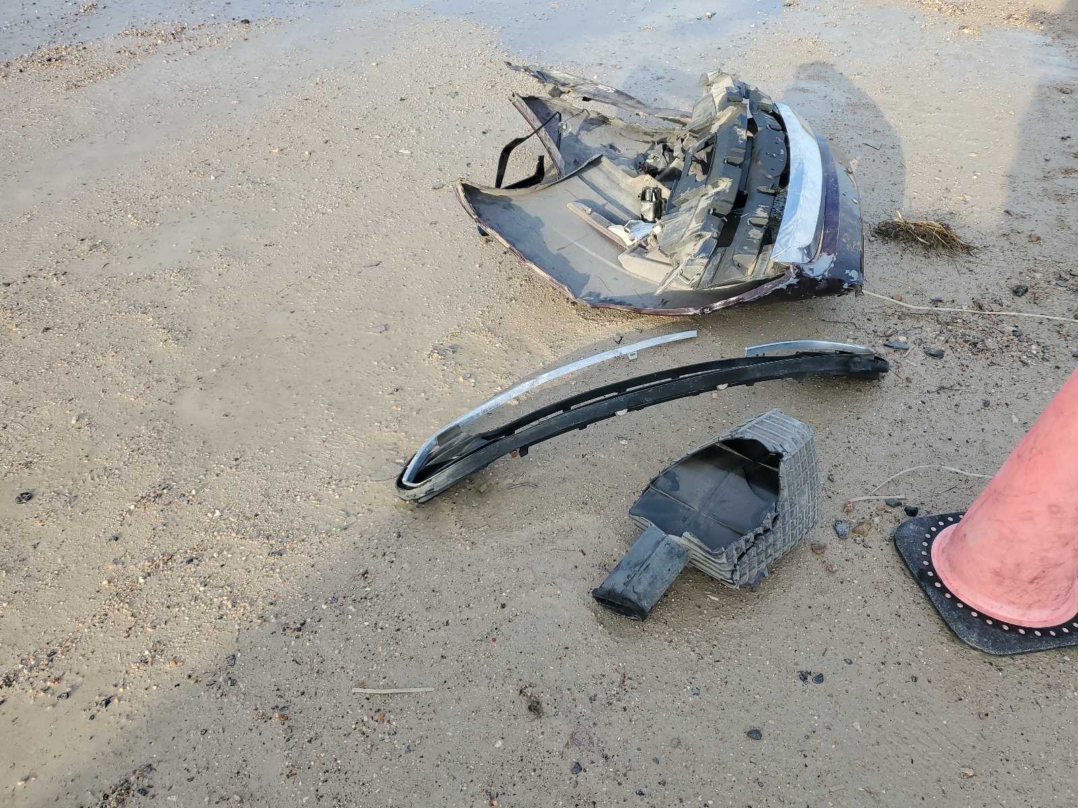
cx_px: 539
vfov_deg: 53.1
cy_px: 404
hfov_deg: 67.3
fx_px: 810
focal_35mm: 26
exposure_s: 1/588
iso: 50
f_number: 1.5
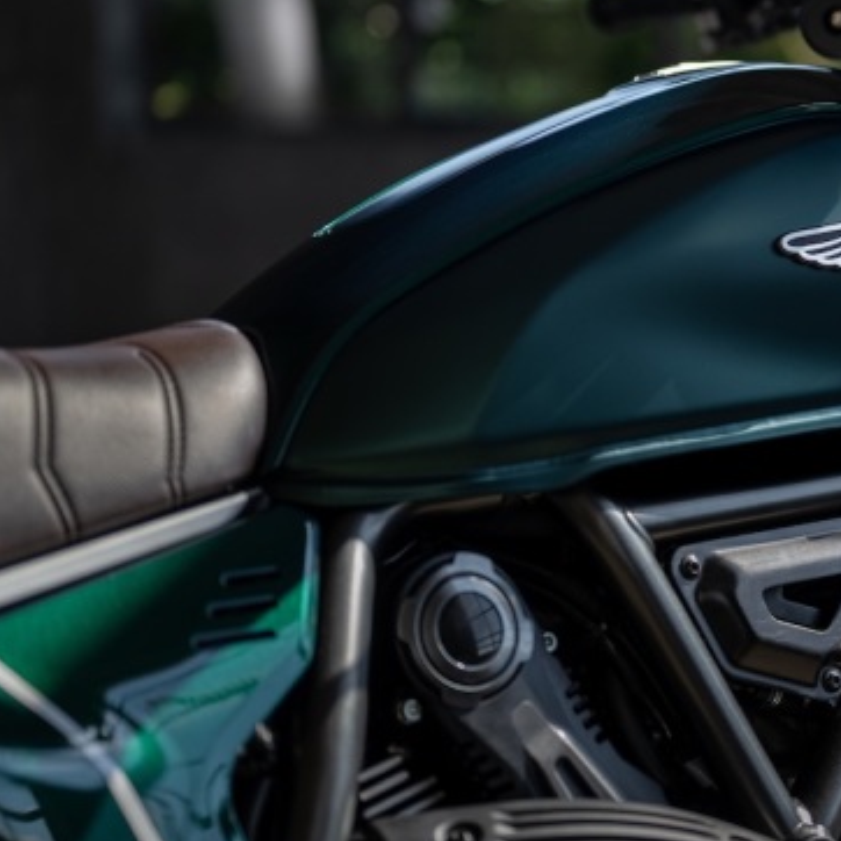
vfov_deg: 18.4
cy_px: 258
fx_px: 2584
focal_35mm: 94
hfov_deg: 17.9
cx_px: 887
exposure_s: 1/1250
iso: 100
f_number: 2
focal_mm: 50
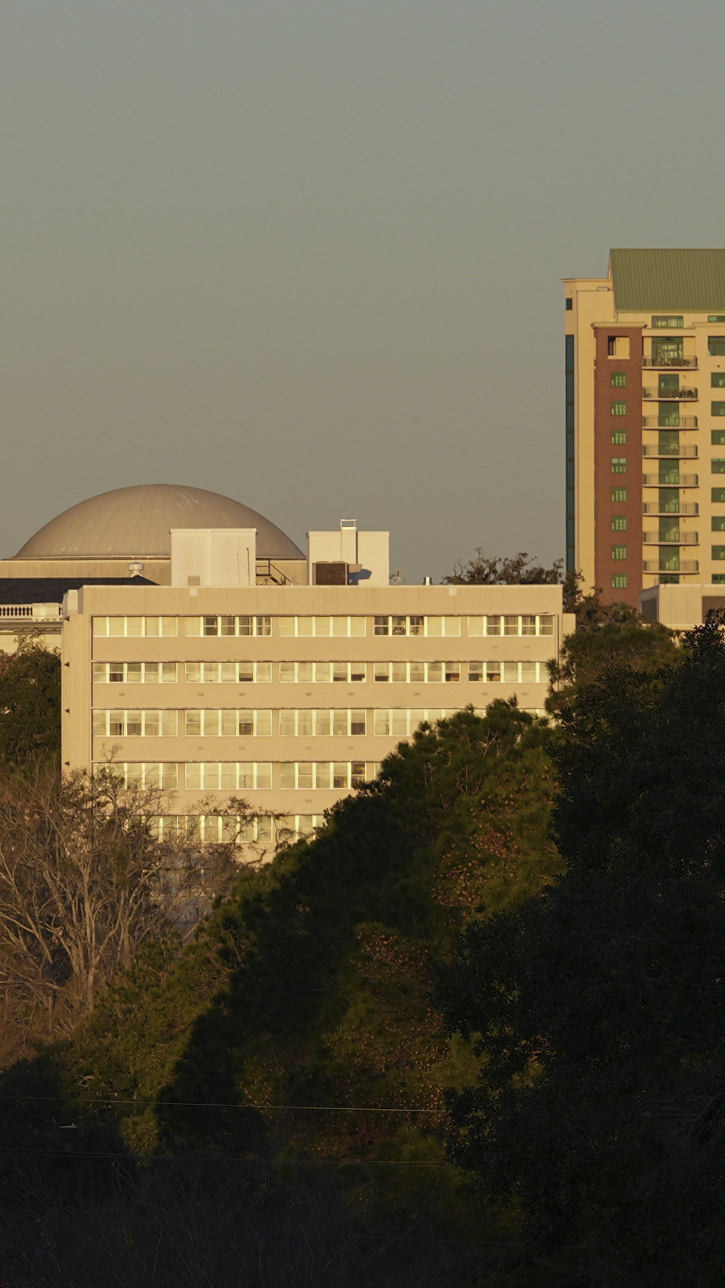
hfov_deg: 2.6
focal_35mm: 461
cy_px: 500
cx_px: -353
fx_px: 15756
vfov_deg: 4.7
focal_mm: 152
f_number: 4
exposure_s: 1/1600
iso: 320
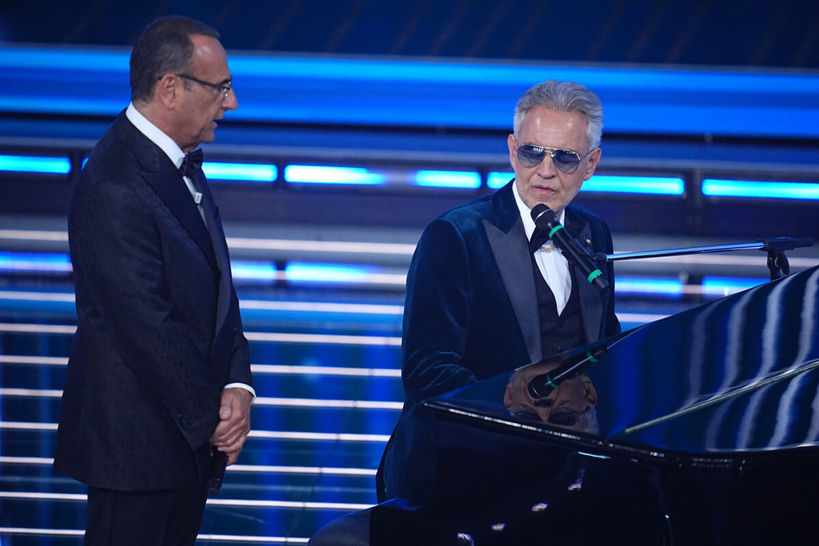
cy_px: 273
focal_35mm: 400
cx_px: 410
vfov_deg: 3.4
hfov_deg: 5.2
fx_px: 9099
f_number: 2.8
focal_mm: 400
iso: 3200
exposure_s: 1/400
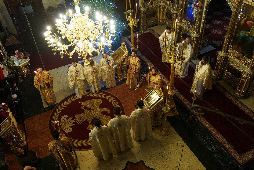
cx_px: 127
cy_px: 85
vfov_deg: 42.3
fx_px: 219
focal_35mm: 31
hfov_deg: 60.3
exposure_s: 1/50
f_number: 2.8
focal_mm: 31
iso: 2500
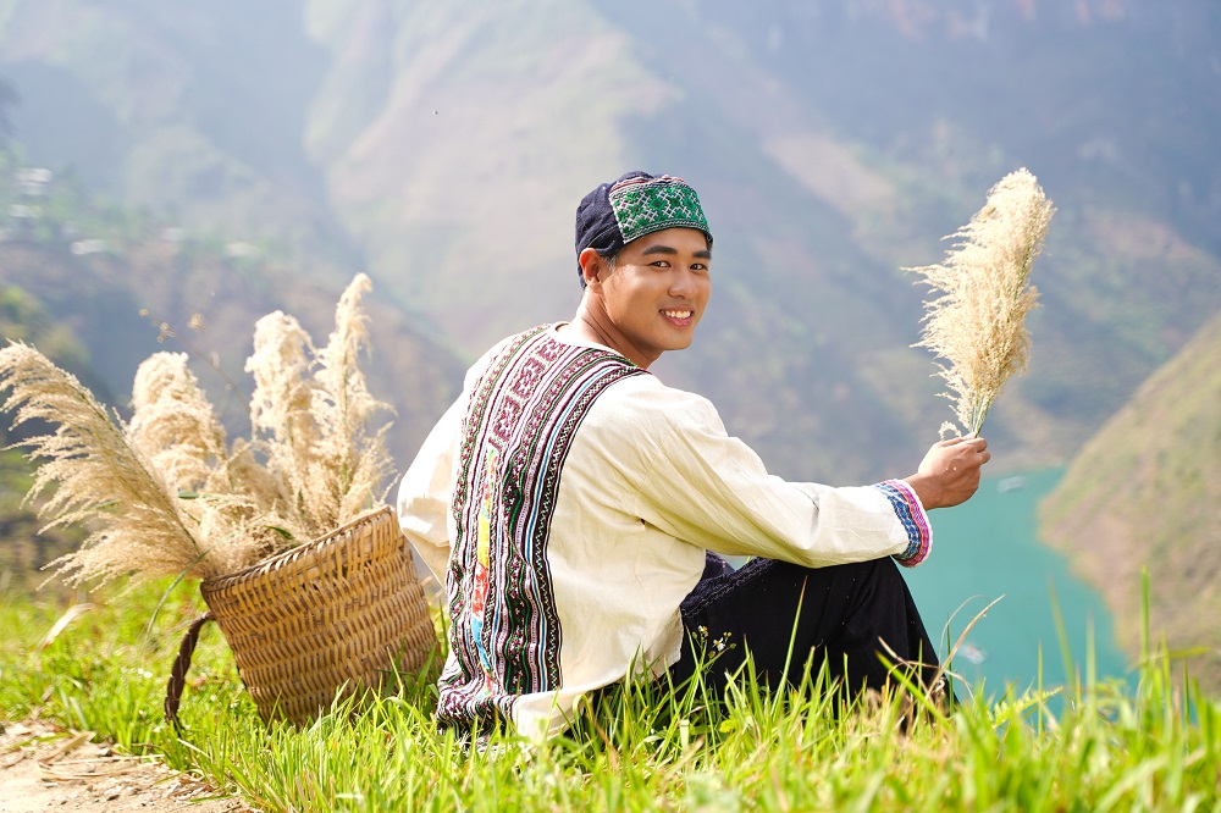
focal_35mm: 59
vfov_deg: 23.0
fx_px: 2000
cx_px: 610
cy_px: 406
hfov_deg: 33.9
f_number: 2.8
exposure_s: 1/500
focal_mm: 59
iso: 80
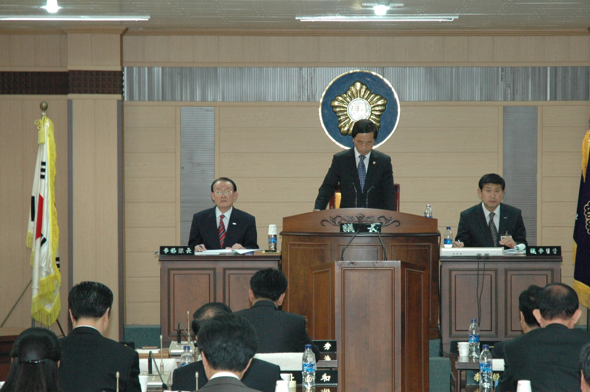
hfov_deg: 15.4
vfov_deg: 10.3
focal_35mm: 133
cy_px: 218
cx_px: 350
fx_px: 2177
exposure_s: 1/60
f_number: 4.5
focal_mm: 70
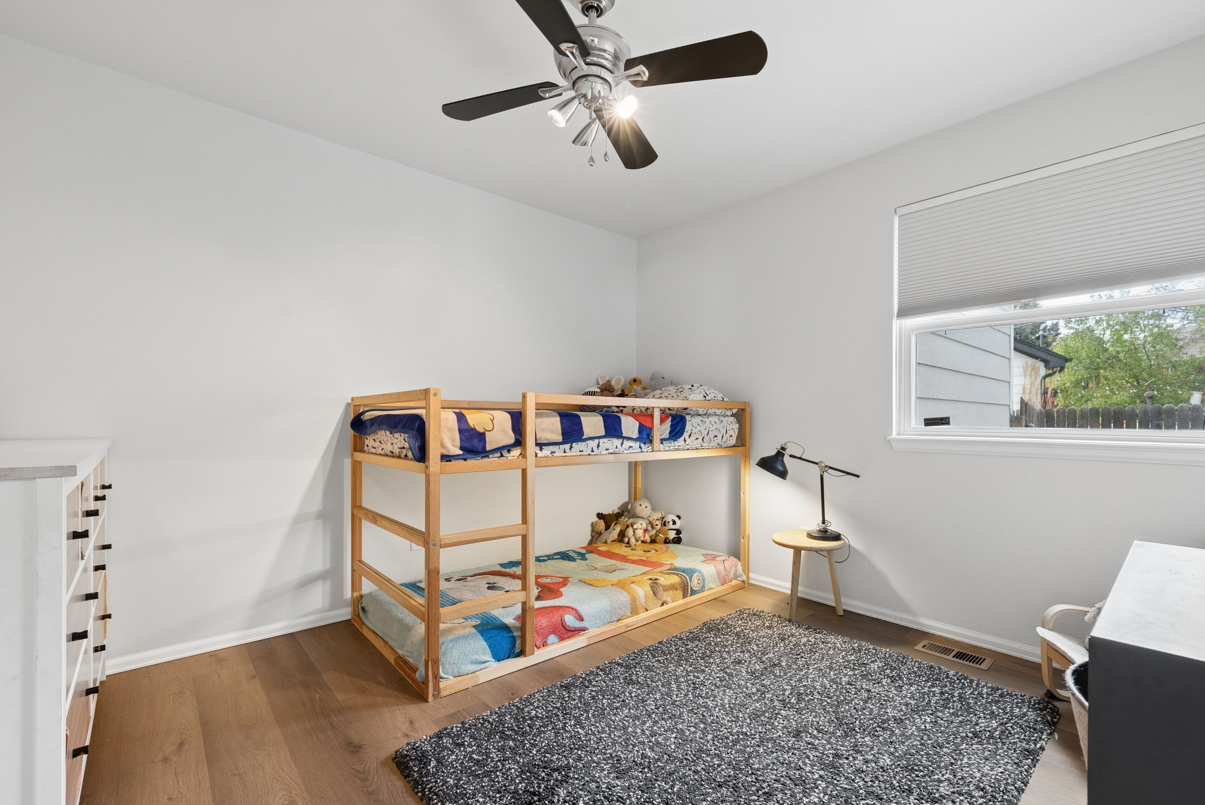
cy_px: 417
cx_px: 642
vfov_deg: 73.8
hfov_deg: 96.6
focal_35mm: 16
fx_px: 536
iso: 640
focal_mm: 15
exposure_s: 1/13
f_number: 8
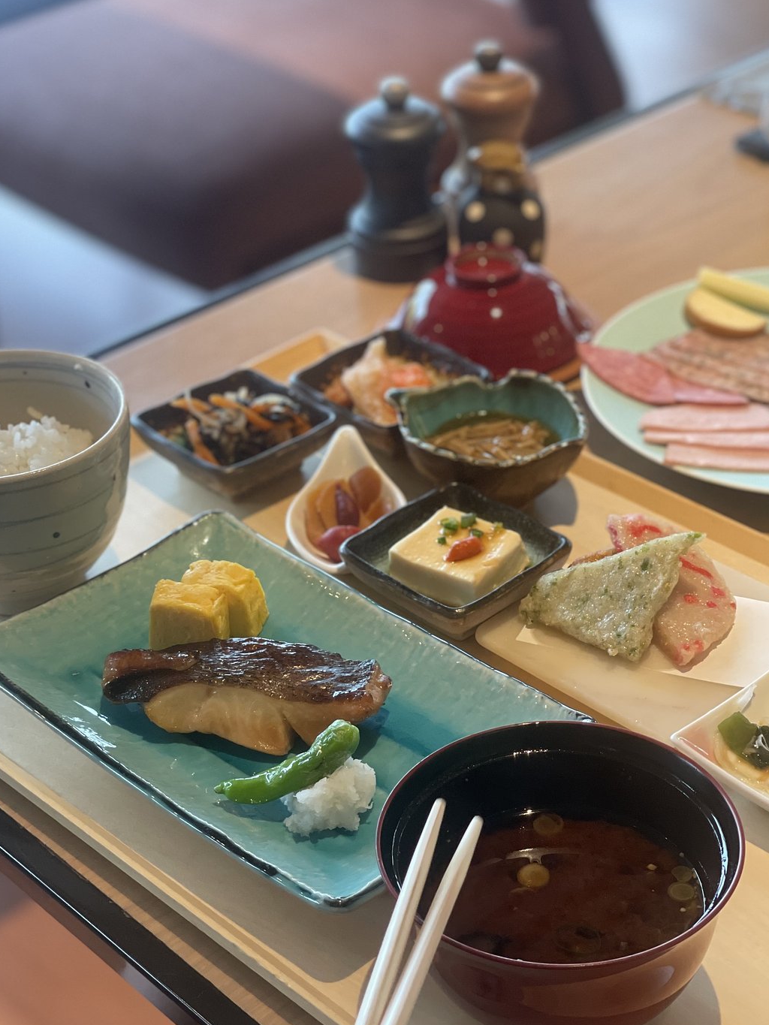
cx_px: 377
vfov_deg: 27.0
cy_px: 550
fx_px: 2132
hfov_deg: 20.4
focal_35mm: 72
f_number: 2.2
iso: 200
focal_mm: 7.5
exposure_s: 1/120
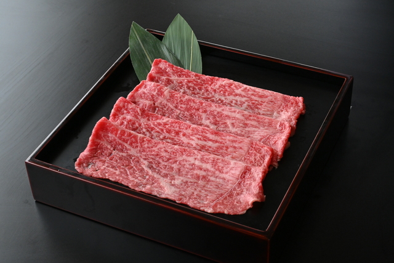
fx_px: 739
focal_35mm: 68
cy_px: 132
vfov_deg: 20.2
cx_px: 197
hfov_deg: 29.9
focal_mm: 45
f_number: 16
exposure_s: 1/80
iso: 1600
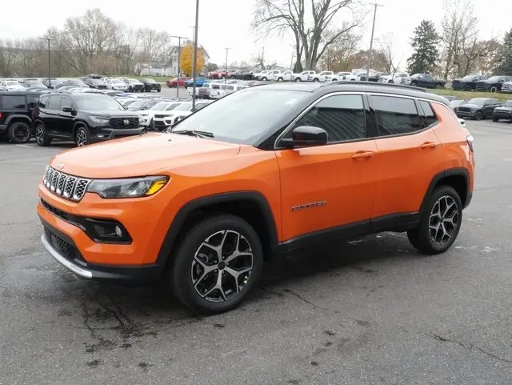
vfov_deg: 41.8
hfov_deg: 53.9
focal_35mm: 34
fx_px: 503
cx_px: 256
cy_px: 192
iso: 1000
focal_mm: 17
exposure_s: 1/60
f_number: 20
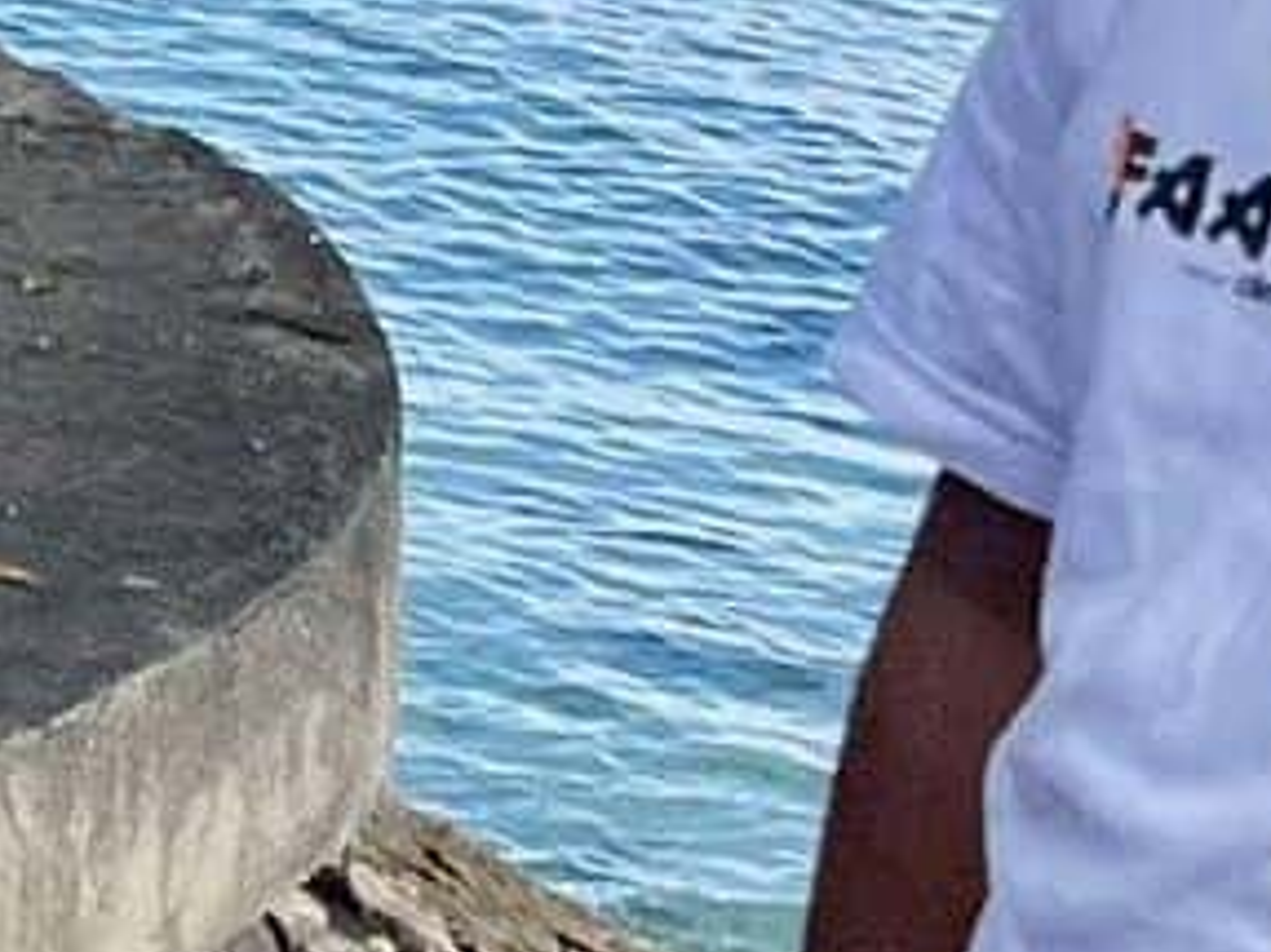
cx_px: -930
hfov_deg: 10.7
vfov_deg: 8.4
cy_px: -394
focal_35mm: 174
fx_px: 6386
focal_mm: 5.1
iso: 50
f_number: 1.6
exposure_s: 1/1140
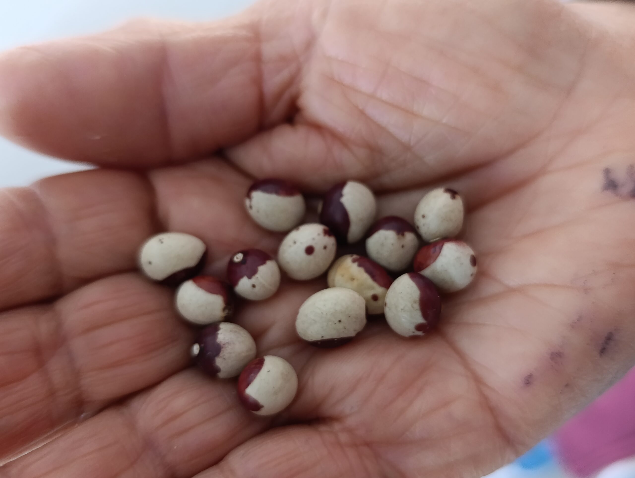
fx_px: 588
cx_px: 318
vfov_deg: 44.3
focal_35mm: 32
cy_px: 239
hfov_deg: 56.7
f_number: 1.6
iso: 1250
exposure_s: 1/30
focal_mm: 6.14
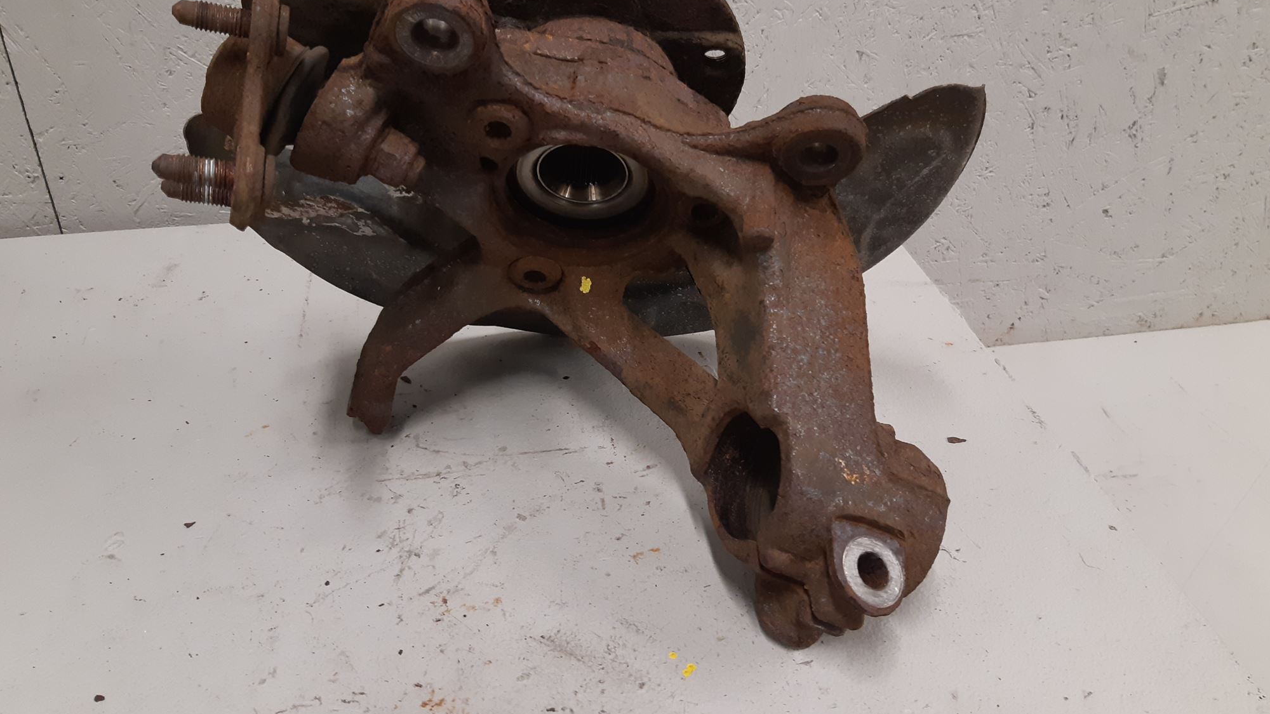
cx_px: 629
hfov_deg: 66.1
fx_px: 977
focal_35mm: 29
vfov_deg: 40.1
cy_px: 316
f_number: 1.7
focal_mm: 3.93
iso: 160
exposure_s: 1/50
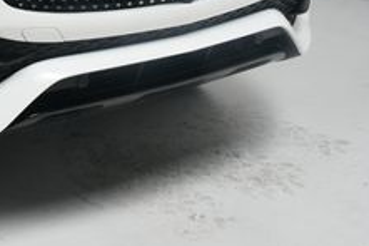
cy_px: -97
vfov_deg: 11.4
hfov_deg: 16.4
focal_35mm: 116
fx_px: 1188
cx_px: -150
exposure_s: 1/160
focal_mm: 27
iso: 100
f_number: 14
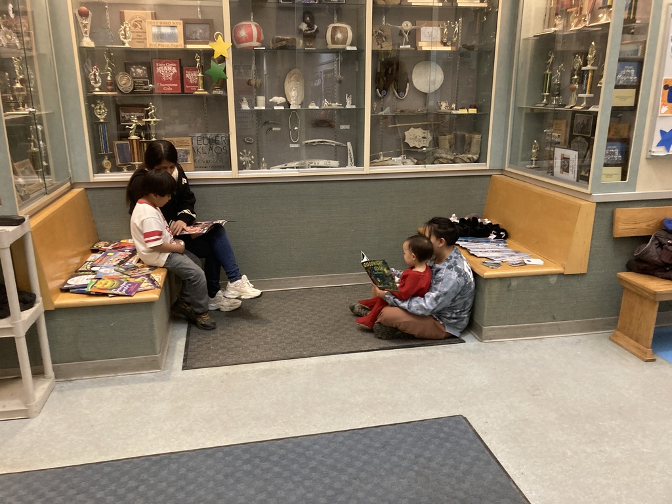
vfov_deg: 49.7
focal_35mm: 28
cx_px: 336
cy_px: 252
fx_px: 544
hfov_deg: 63.4
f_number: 1.8
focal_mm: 3.99
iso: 250
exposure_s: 1/40
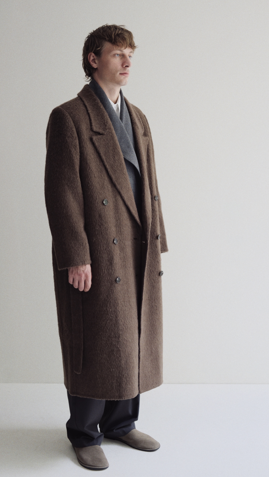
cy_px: 238
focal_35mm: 56
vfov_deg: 37.2
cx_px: 111
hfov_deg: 21.4
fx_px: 710
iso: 320
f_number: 2
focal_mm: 35
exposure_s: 1/80
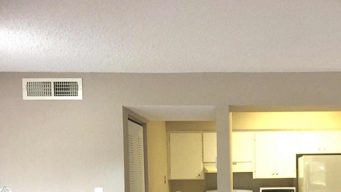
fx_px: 443
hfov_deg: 40.8
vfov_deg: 23.3
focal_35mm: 49
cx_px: 260
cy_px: 196
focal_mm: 4.15
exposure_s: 1/30
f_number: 2.2
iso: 80
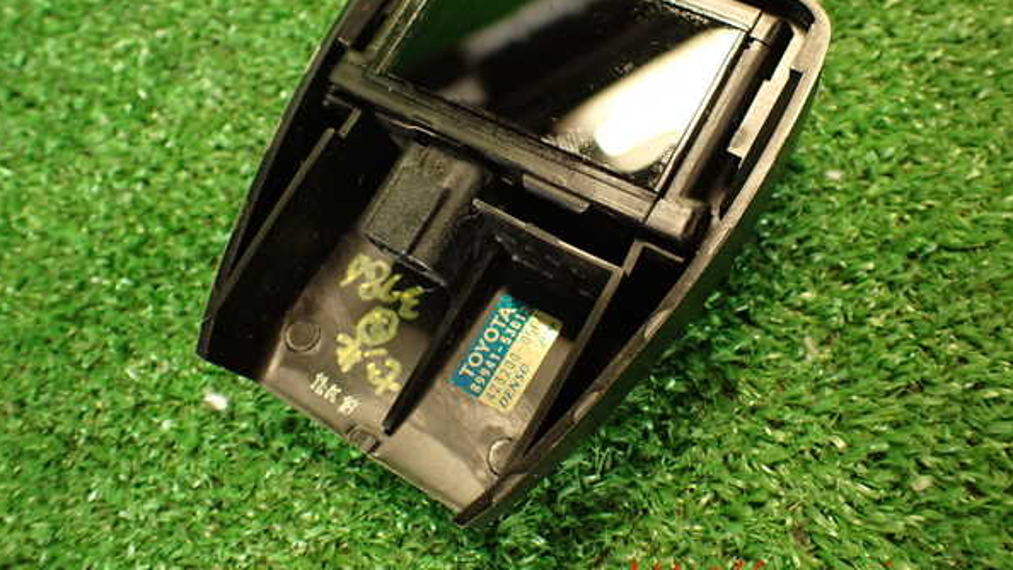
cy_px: 217
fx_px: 886
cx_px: 505
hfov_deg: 59.5
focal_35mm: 33
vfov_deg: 35.4
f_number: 2.3
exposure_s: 1/30
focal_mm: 5.4
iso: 400
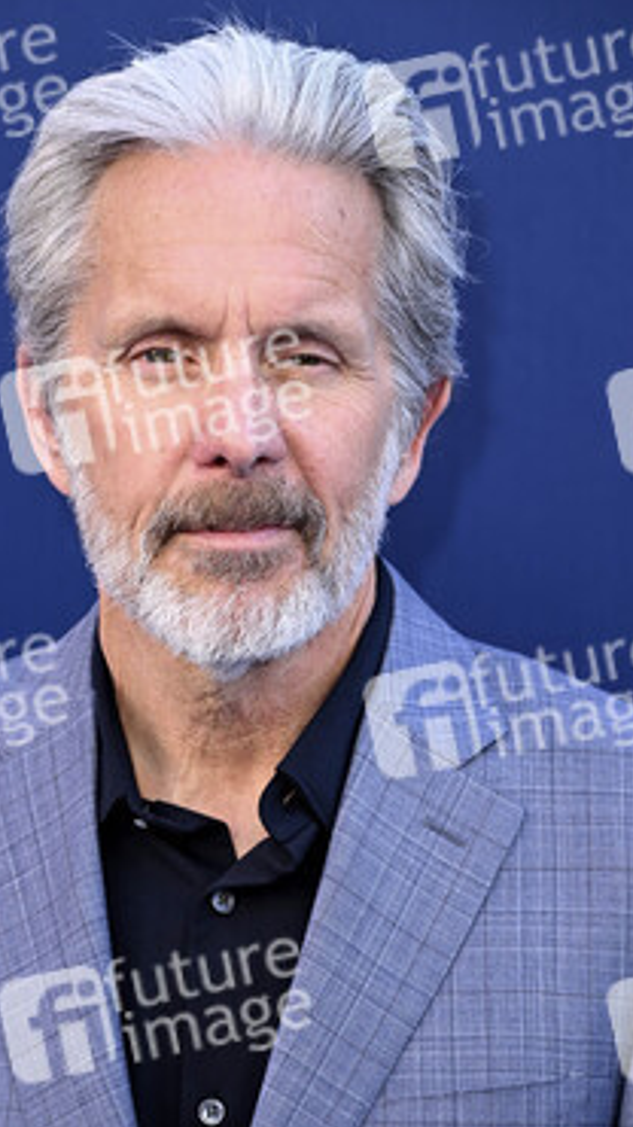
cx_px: 243
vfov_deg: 16.5
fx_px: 3881
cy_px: 554
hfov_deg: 9.3
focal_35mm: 130
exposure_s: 1/200
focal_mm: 115
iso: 500
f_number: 5.6
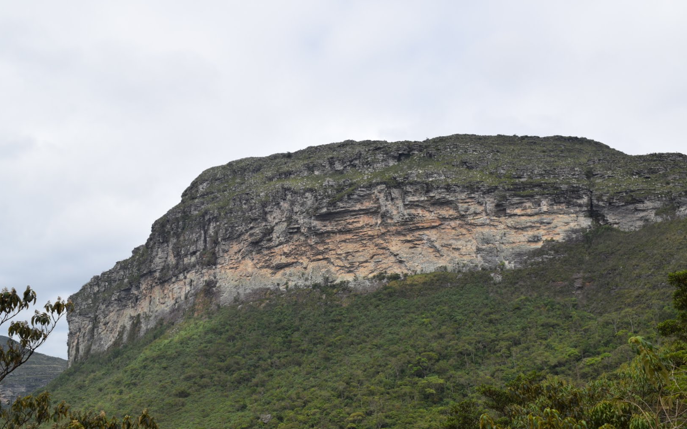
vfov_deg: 28.9
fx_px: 833
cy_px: 220
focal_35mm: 45
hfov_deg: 44.8
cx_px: 344
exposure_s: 1/200
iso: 100
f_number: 10
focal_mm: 29
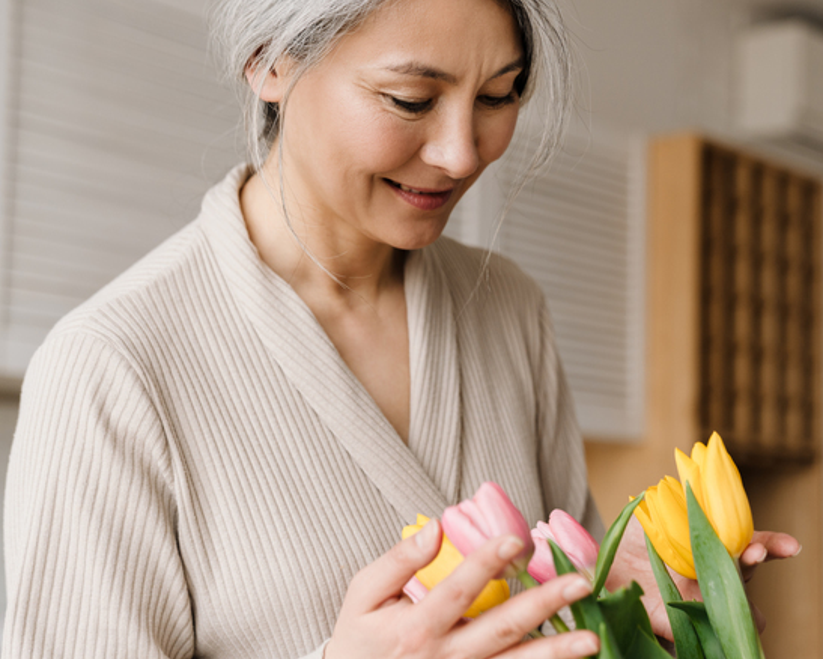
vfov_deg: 21.3
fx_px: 1754
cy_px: 349
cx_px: 512
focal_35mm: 72
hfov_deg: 26.3
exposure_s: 1/320
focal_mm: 50
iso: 400
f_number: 2.8
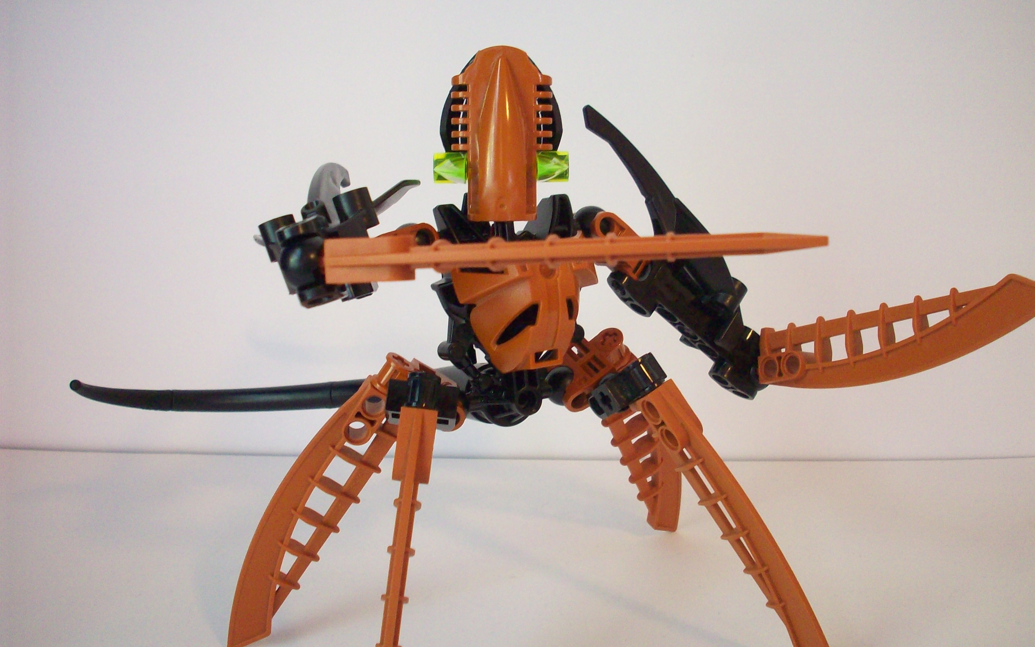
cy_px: 309
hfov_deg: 49.3
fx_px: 1128
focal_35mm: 40
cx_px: 523
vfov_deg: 32.0
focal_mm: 6.2
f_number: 2.8
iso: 160
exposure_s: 1/8.13
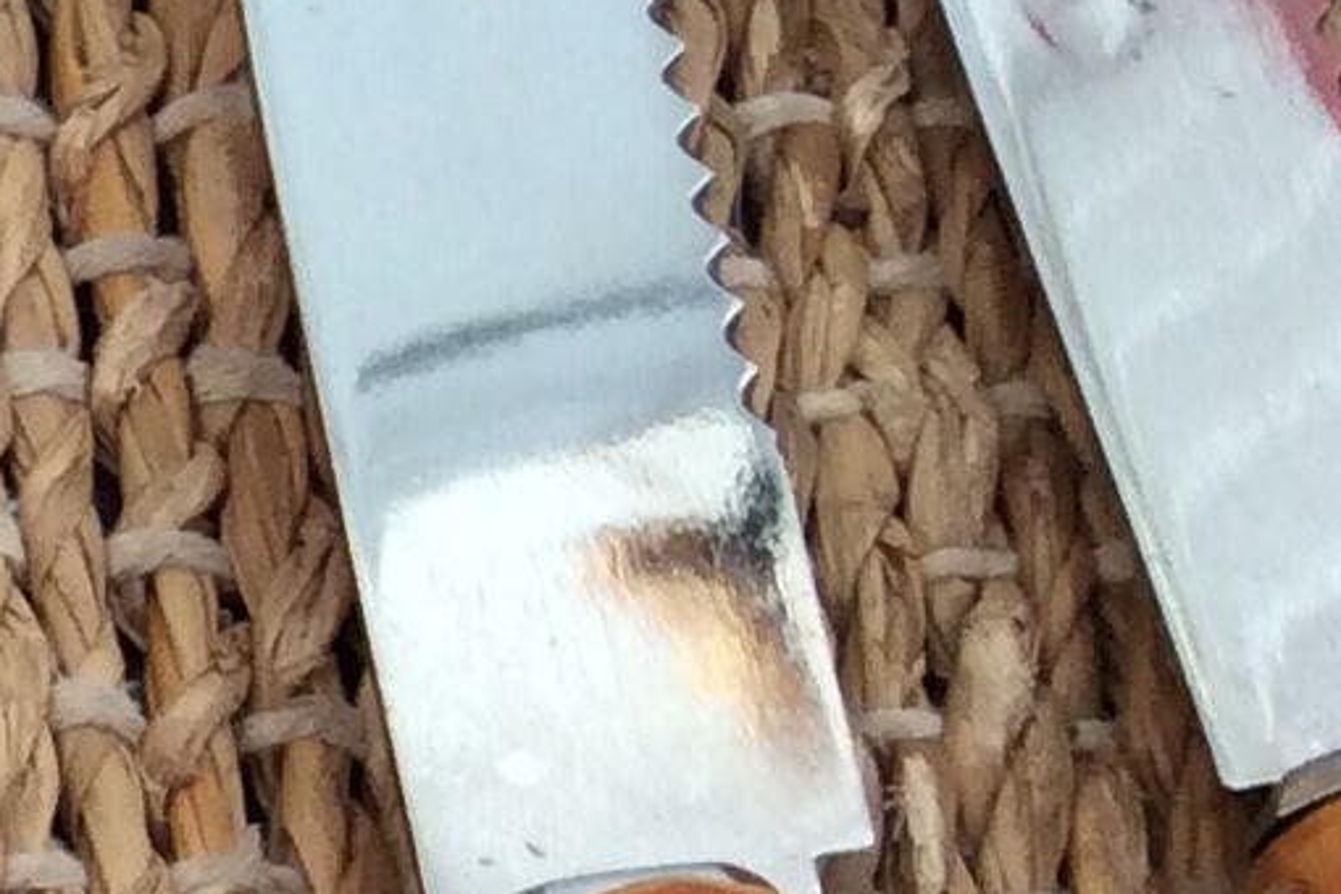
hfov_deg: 10.4
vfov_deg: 7.9
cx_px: -1980
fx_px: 6295
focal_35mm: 169
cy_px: 1546
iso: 32
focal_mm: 3.3
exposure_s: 1/25
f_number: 2.4
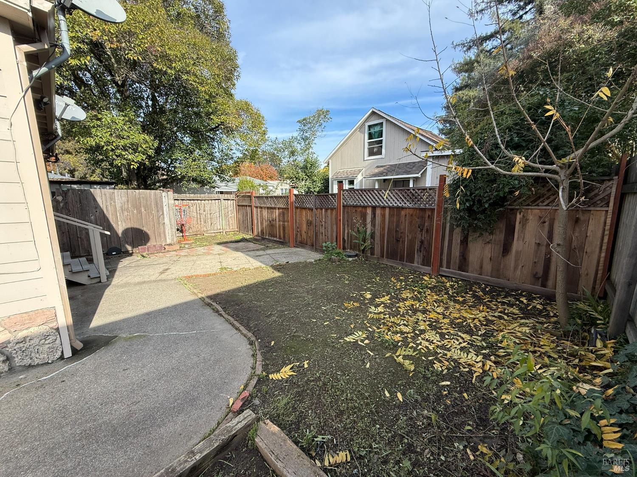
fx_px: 258
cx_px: 318
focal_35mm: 14
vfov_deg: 85.7
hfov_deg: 102.1
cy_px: 238
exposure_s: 1/760
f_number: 2.2
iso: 64
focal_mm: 2.22
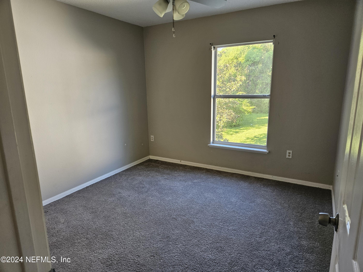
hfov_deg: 73.9
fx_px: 241
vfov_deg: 58.9
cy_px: 136
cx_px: 182
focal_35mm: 23
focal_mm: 5.4
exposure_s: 1/180
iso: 160
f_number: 1.8
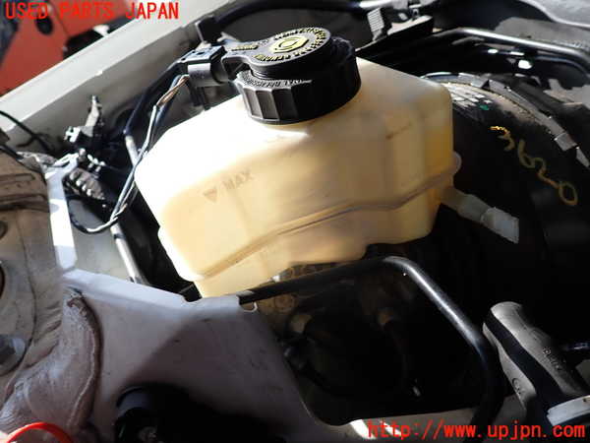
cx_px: 295
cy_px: 222
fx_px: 426
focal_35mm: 25
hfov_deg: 69.4
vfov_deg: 54.9
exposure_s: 1/320
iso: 100
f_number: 2.8
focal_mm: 4.5
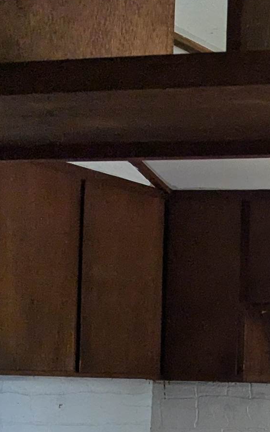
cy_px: 364
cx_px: 666
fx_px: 1024
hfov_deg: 11.9
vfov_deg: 23.4
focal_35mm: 87
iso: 39
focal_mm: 6.81
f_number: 1.85
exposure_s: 1/231
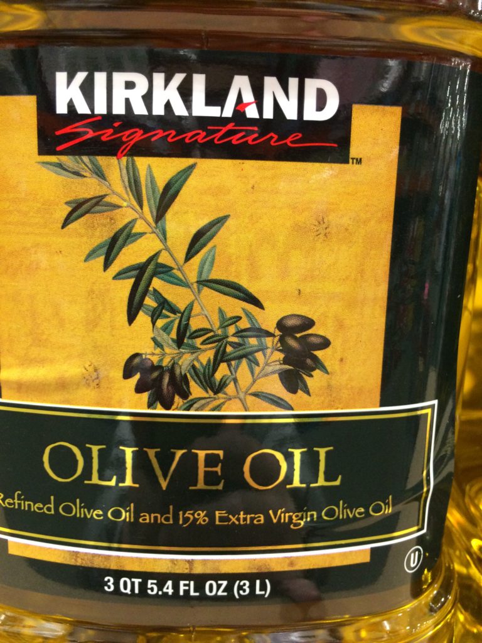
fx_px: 538
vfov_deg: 61.7
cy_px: 322
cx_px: 241
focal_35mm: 29
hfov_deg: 48.2
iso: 320
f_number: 2.2
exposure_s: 1/30
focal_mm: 4.15
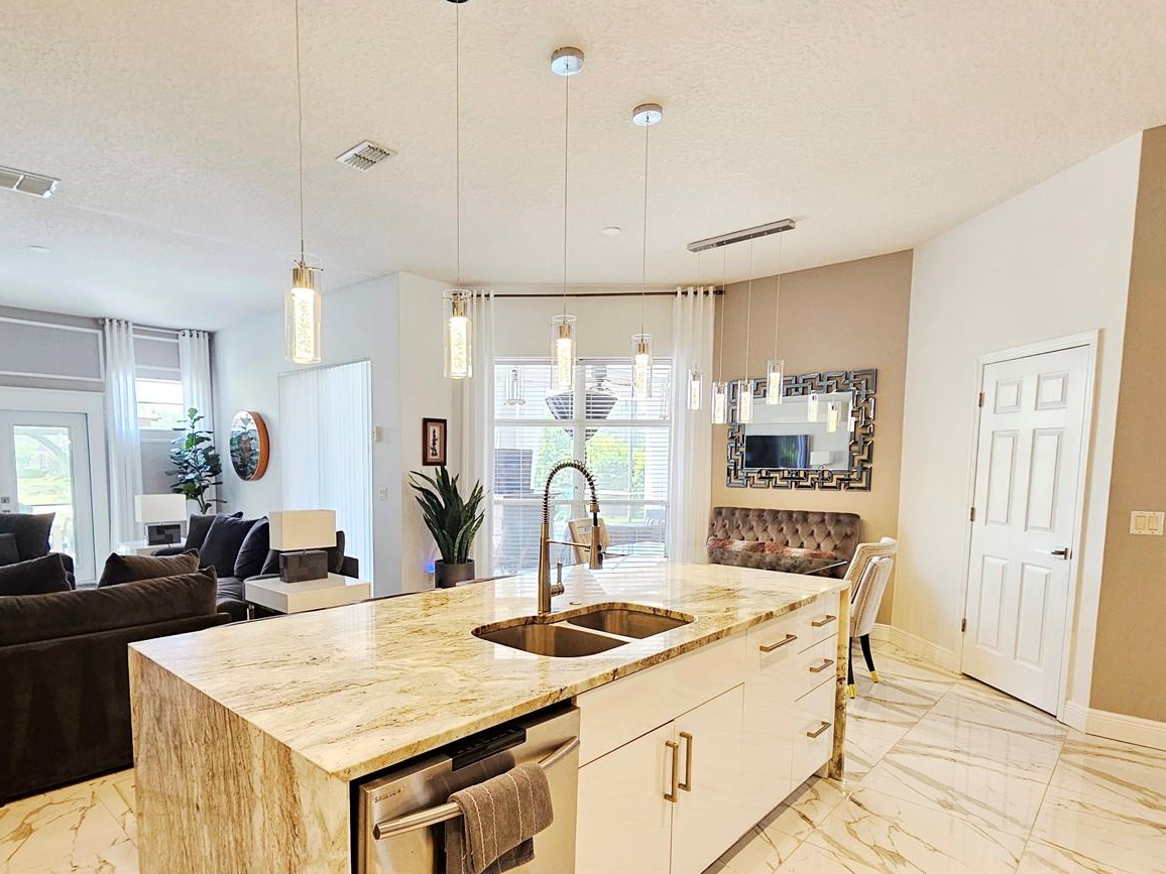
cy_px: 518
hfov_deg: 87.3
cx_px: 505
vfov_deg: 71.0
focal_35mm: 18
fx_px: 606
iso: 250
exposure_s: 1/60
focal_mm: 2.2
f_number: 2.2
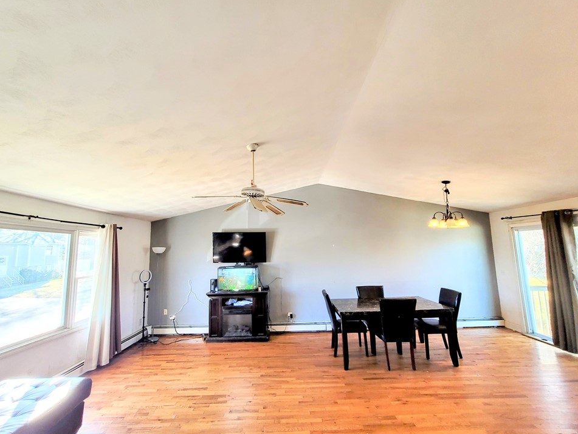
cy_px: 221
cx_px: 282
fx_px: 234
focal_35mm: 14
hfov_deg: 102.1
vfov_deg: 85.7
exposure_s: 1/60
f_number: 2.2
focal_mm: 1.74
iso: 64
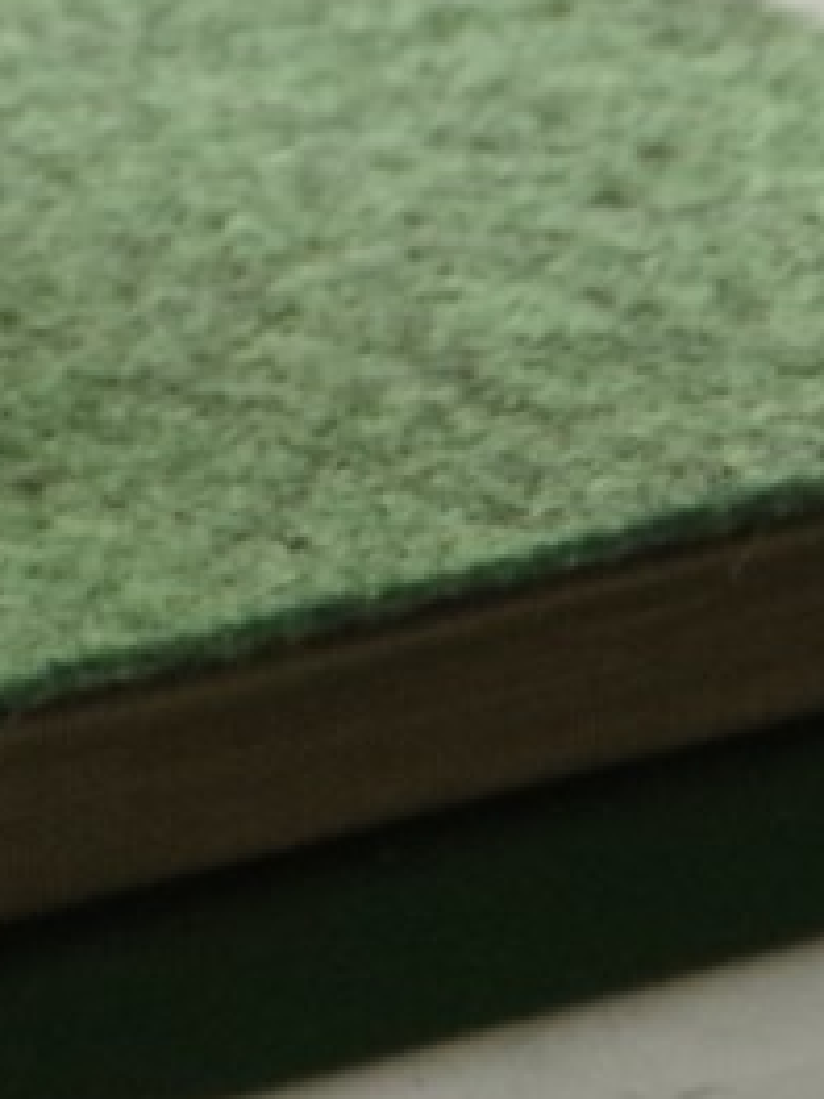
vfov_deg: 1.8
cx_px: -1935
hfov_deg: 1.4
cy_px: -853
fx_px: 34341
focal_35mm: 1082
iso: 1600
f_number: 5.6
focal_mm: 110
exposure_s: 1/160
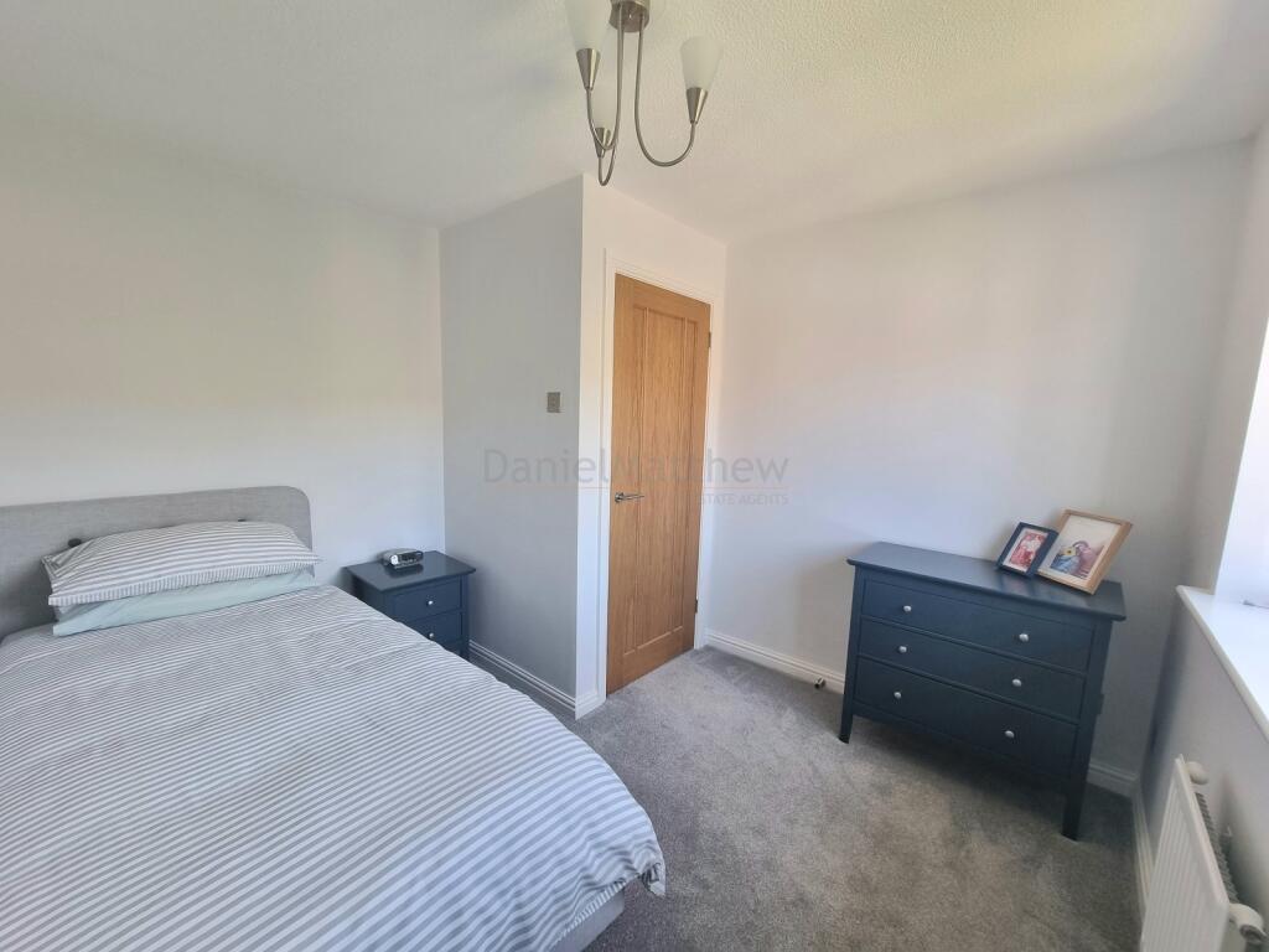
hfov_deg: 106.2
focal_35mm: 13
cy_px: 476
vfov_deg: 89.9
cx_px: 634
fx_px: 477
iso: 80
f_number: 2.2
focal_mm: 2.2
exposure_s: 1/50
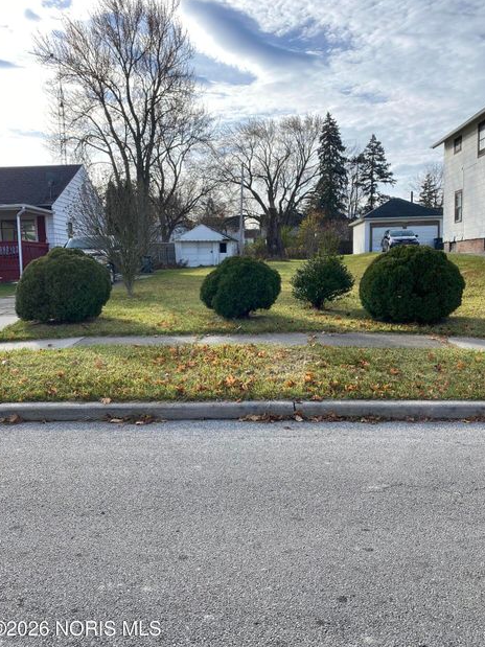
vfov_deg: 63.4
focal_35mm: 28
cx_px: 251
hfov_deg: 49.7
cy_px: 312
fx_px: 523
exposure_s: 1/742
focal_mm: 4.25
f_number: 1.8
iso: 32
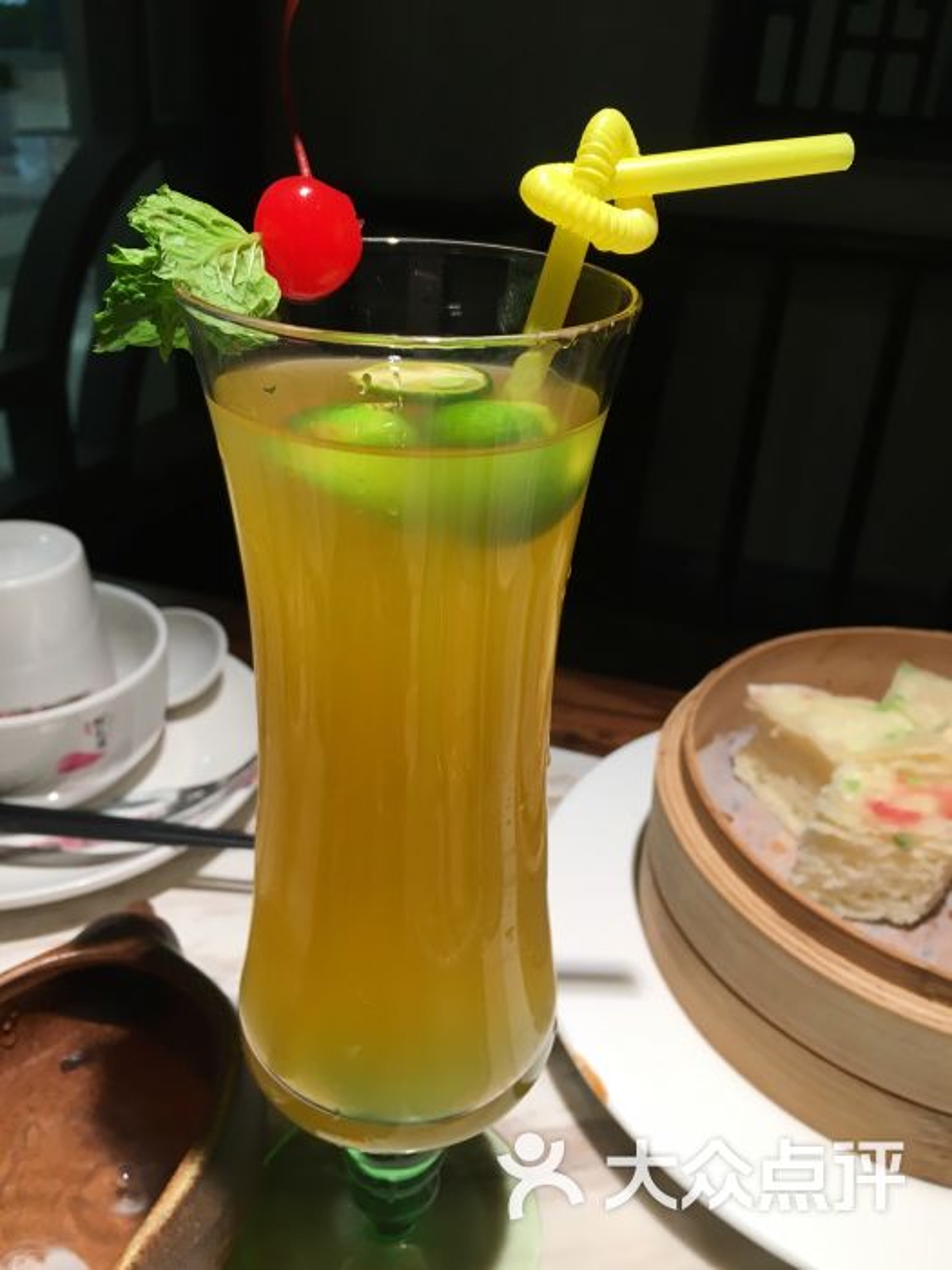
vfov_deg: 61.7
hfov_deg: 48.2
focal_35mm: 29
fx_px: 1063
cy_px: 635
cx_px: 476
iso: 32
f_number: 2.2
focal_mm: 4.15
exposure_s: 1/33
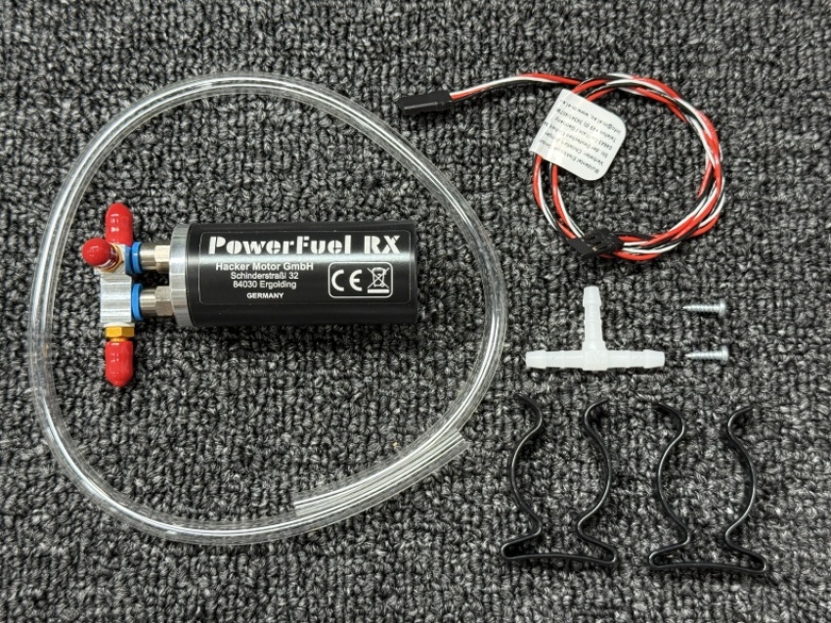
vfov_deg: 30.3
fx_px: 1152
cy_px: 312
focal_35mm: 48
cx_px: 416
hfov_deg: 39.7
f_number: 1.78
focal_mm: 6.76
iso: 160
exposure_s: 1/50
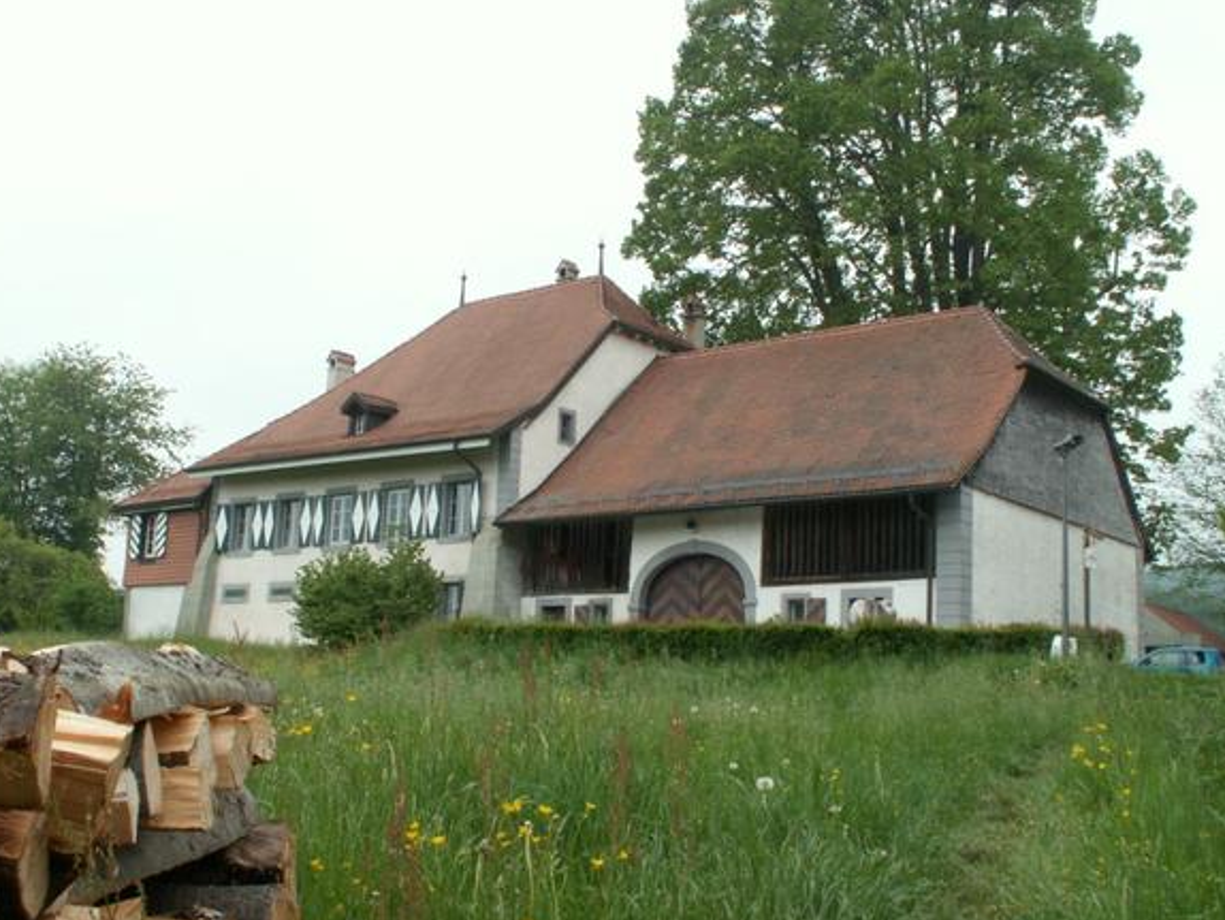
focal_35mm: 39
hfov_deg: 47.8
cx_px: 585
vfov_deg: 36.8
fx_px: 1381
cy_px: 495
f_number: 7.1
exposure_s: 1/40
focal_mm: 5.86
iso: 50
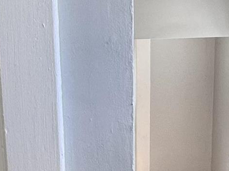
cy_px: -33
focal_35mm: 91
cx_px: 62
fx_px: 602
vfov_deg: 15.6
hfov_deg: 21.4
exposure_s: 1/99
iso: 100
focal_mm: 2.22
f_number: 2.2
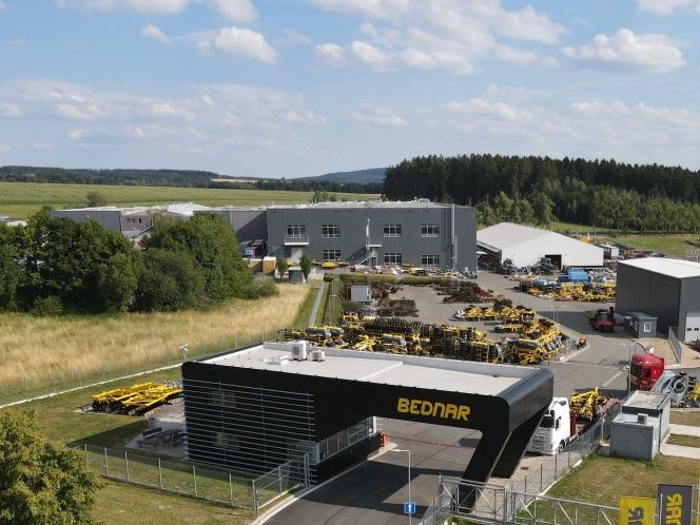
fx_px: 748
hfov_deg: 49.3
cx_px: 462
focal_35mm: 37
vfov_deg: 37.9
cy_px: 378
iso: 100
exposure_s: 1/725
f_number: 2.8
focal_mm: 4.5
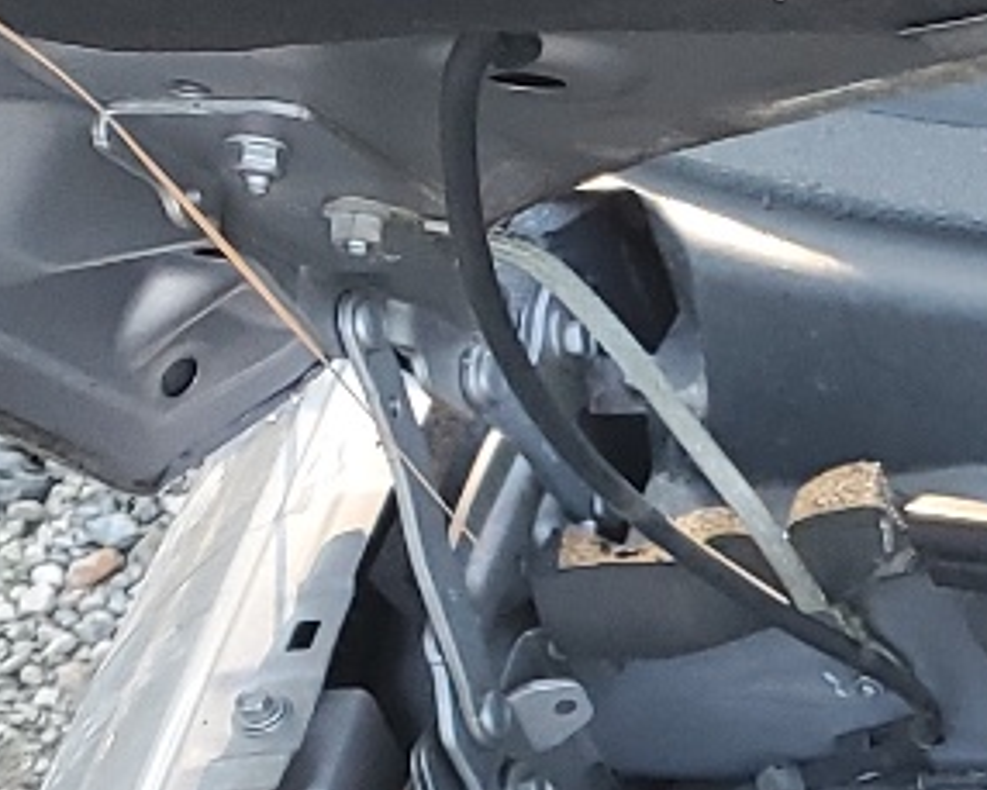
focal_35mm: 142
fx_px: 4149
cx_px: 2640
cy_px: 1535
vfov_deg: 10.1
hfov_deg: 10.7
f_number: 1.5
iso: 63
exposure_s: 1/120
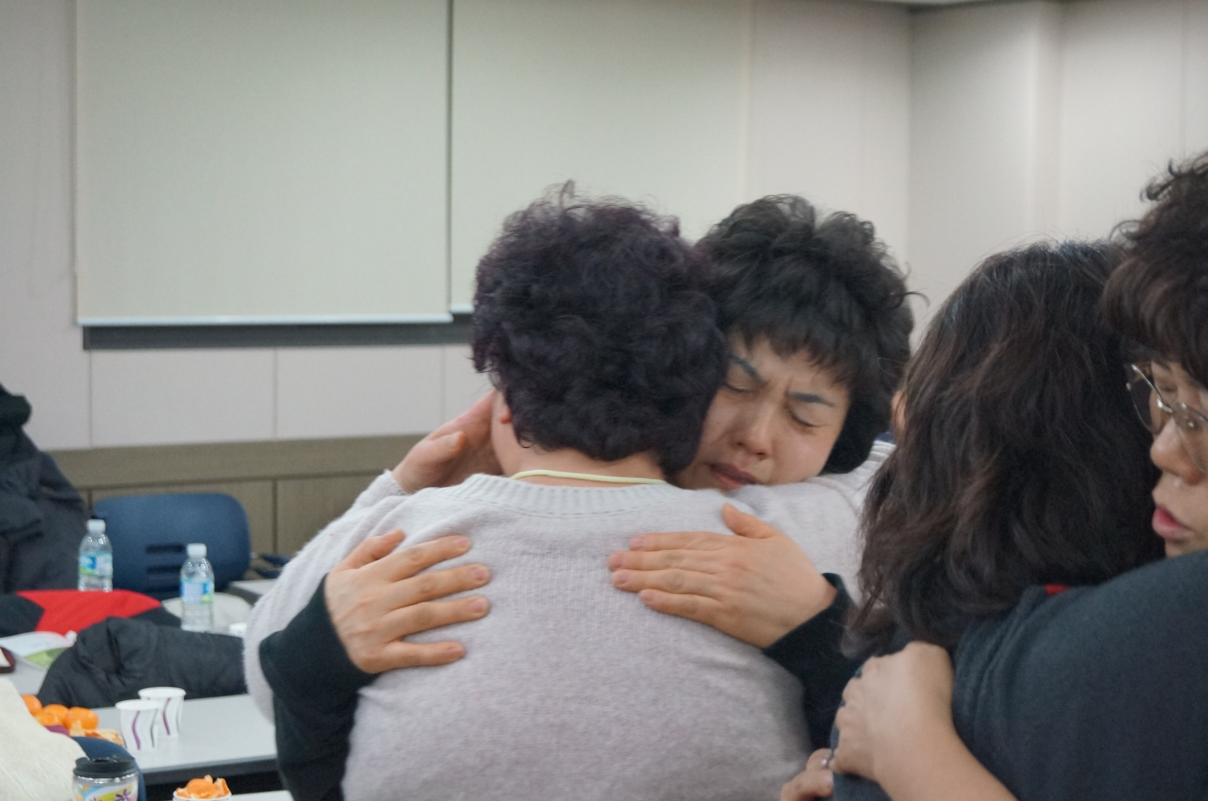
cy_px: 400
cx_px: 604
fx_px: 2261
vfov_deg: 20.1
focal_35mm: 68
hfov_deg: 29.9
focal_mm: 45
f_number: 5.6
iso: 3200
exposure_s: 1/80
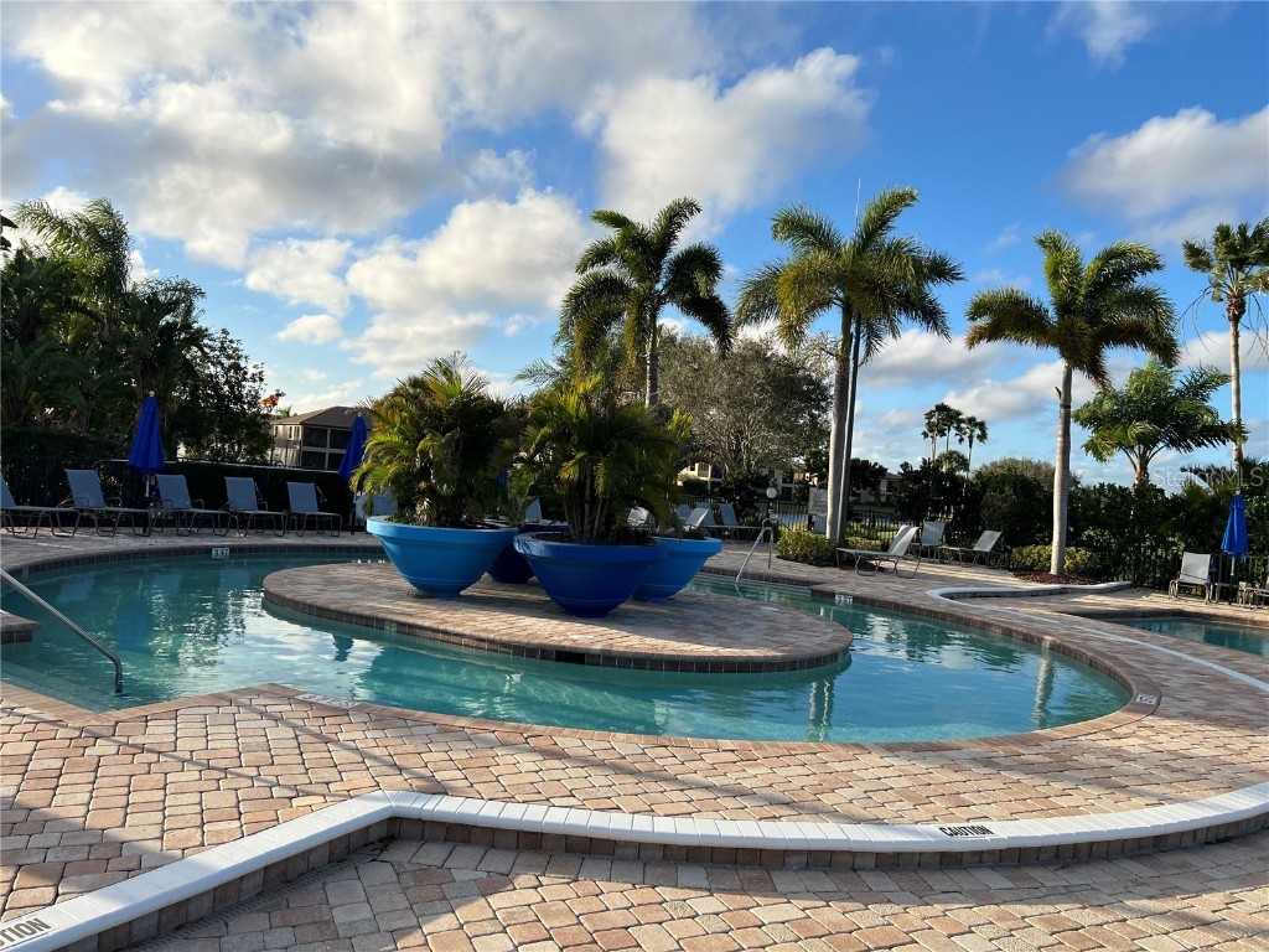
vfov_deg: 53.1
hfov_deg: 67.3
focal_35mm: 26
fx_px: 953
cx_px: 634
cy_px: 476
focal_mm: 5.7
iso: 50
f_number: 1.5
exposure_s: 1/3571
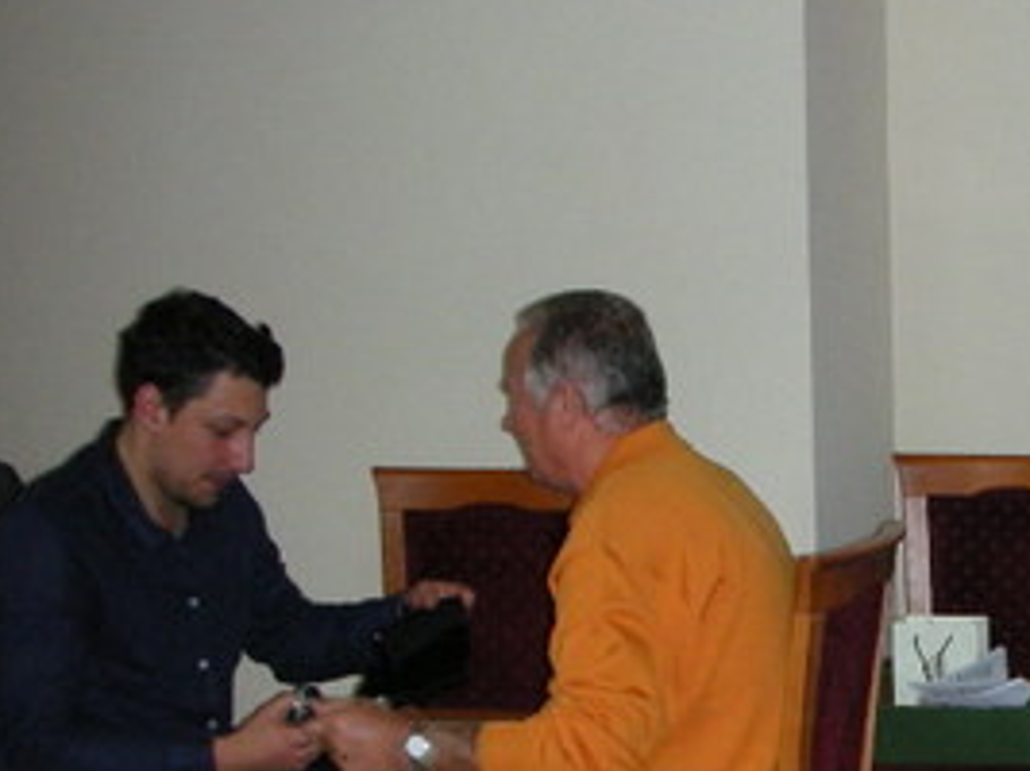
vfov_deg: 17.5
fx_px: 2498
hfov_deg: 22.2
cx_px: 1088
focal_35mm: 84
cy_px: 563
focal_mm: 5.8
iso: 198
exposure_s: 1/60.1
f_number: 3
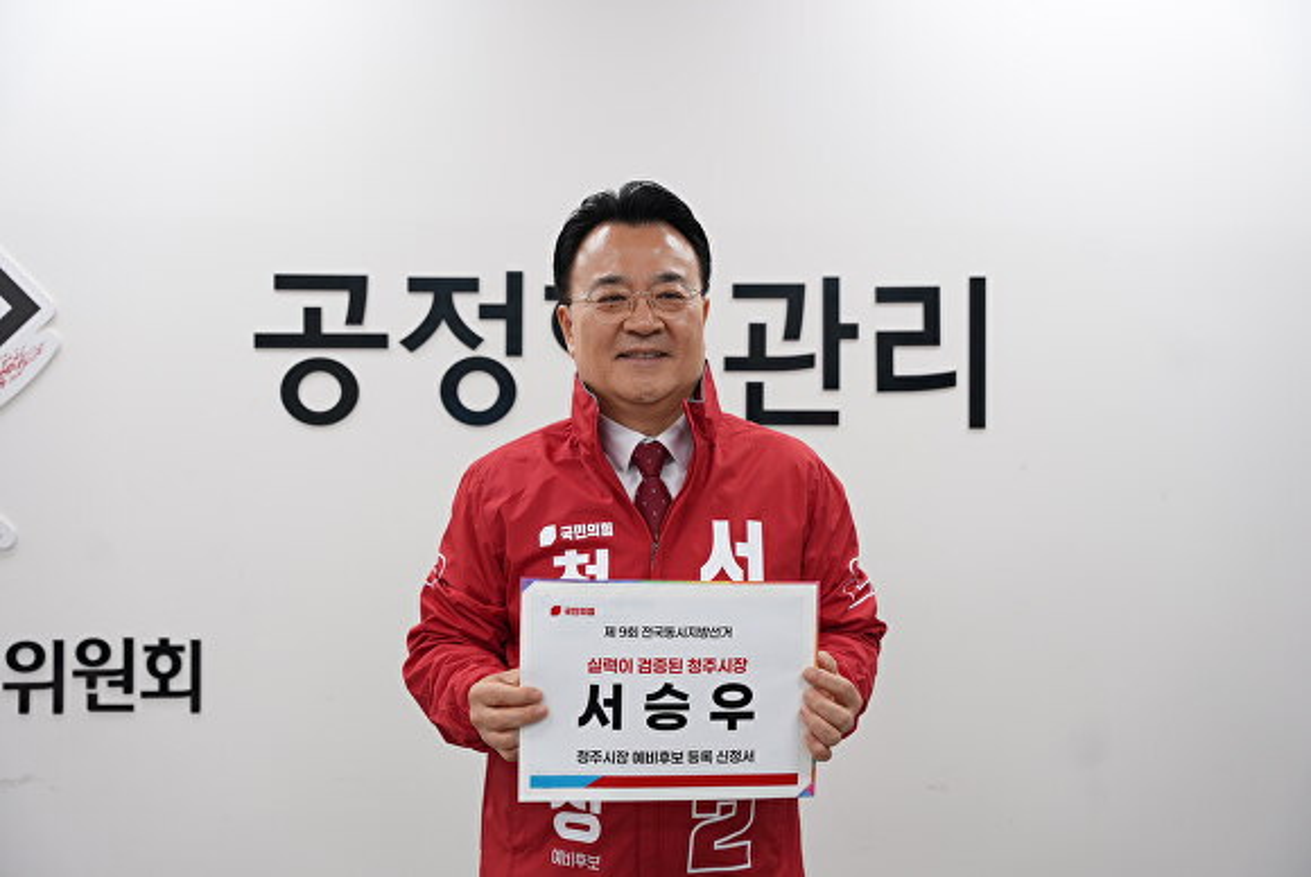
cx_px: 656
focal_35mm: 45
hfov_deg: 43.9
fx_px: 1626
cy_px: 438
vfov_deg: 30.2
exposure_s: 1/50
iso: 250
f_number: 4
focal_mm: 44.6
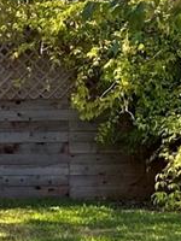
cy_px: 194
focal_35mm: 200
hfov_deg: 7.3
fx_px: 1394
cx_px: -58
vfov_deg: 9.9
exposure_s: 1/377
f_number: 1.8
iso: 32
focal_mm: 4.25
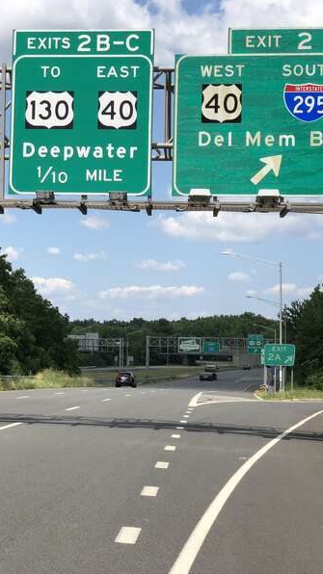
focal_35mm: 76
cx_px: 49
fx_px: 1158
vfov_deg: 27.9
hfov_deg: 15.7
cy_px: 287
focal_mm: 6
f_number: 2.4
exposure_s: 1/1116
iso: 16
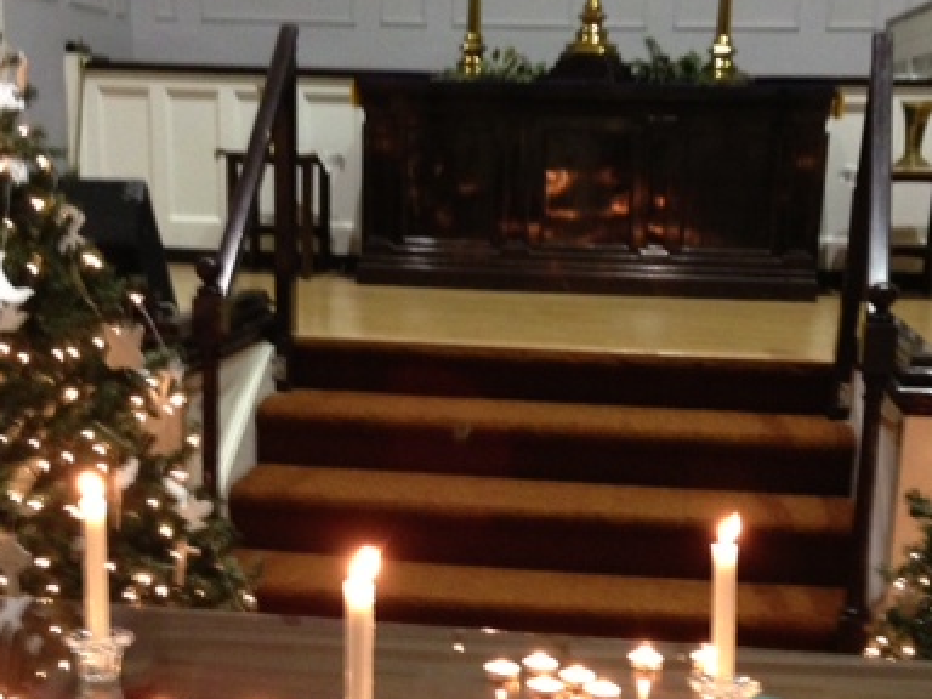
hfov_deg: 34.9
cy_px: 498
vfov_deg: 26.3
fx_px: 1481
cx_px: 466
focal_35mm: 55
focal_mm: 4.13
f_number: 2.4
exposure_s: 1/15
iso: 400
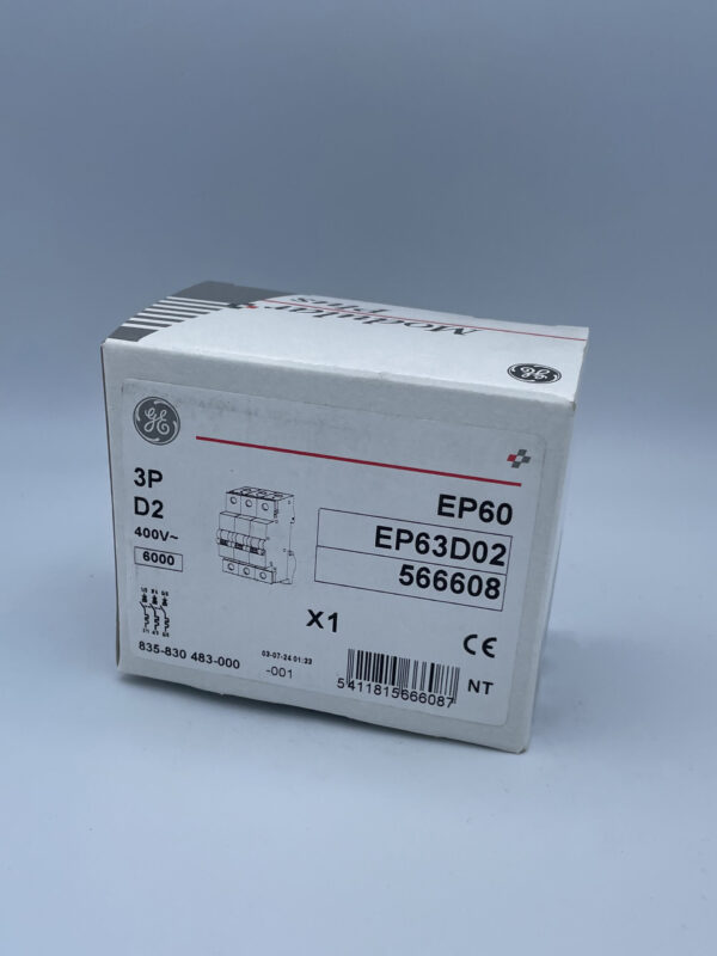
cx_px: 358
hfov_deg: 53.1
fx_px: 718
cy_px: 478
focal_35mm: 26
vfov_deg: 67.3
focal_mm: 4.2
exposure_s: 1/2959
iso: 50
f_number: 1.6
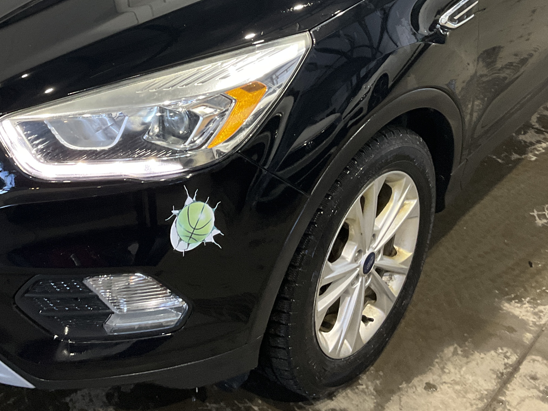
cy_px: 21
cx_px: 217
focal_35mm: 58
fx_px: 918
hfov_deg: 33.1
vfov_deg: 24.3
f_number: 1.8
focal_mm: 3
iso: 100
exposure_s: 1/60
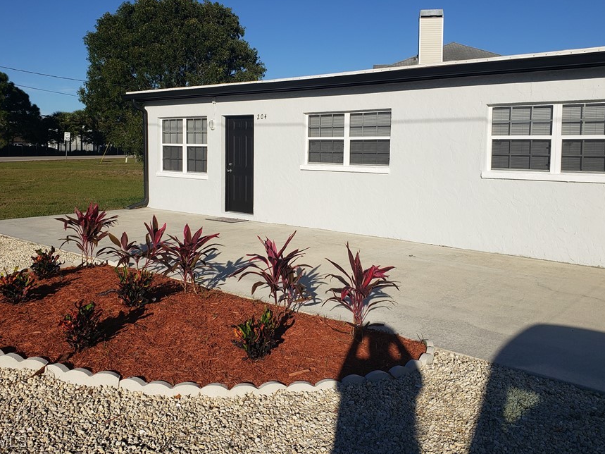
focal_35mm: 31
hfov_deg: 58.3
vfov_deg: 45.2
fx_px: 542
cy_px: 187
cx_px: 320
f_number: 2.4
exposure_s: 1/2897
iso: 50
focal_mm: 4.3
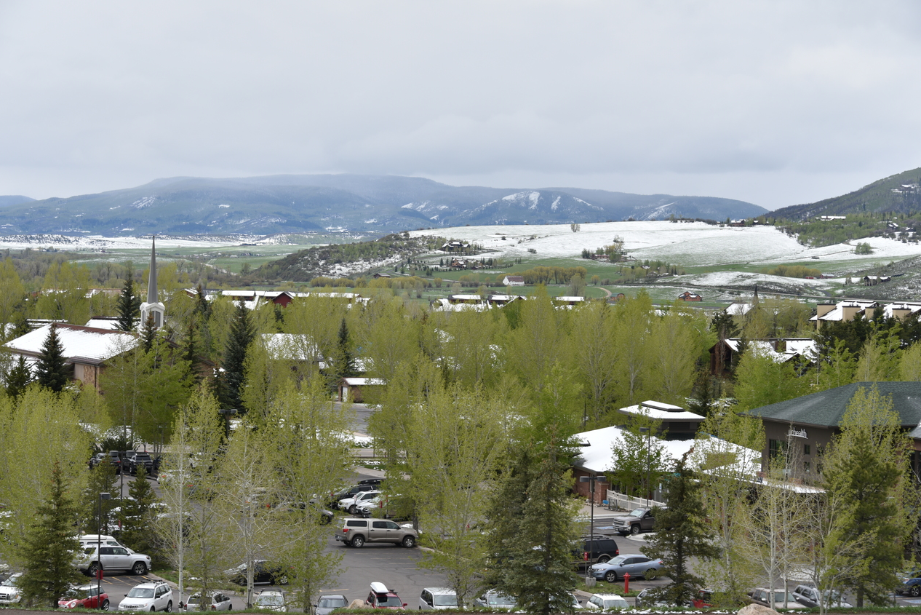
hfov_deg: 21.9
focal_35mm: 93
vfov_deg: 14.7
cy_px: 310
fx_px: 2380
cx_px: 463
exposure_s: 1/320
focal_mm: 92
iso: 100
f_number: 9
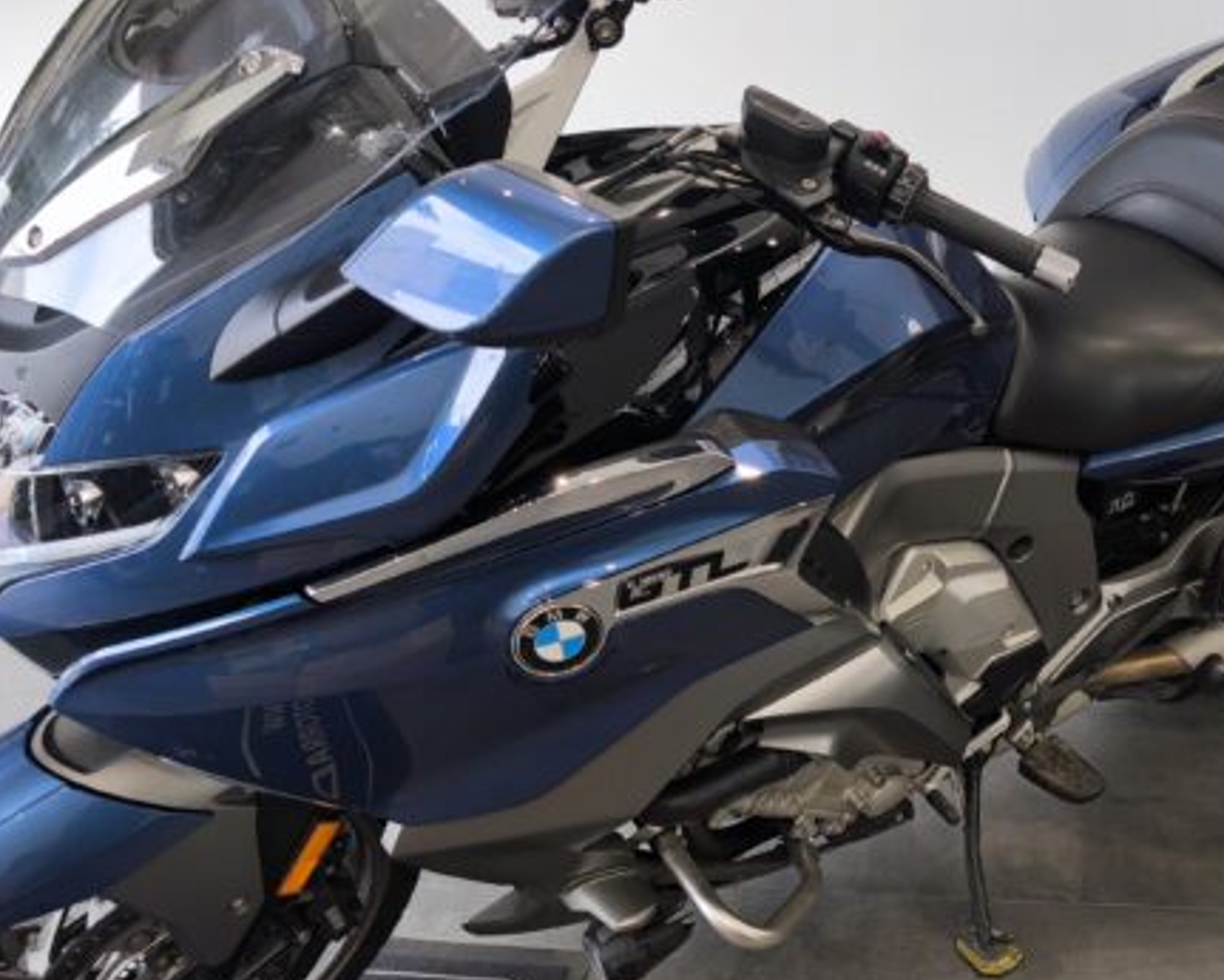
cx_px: 832
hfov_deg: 45.0
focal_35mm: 40
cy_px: 403
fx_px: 1449
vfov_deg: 37.2
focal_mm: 6.57
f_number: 1.6
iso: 50
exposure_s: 1/216
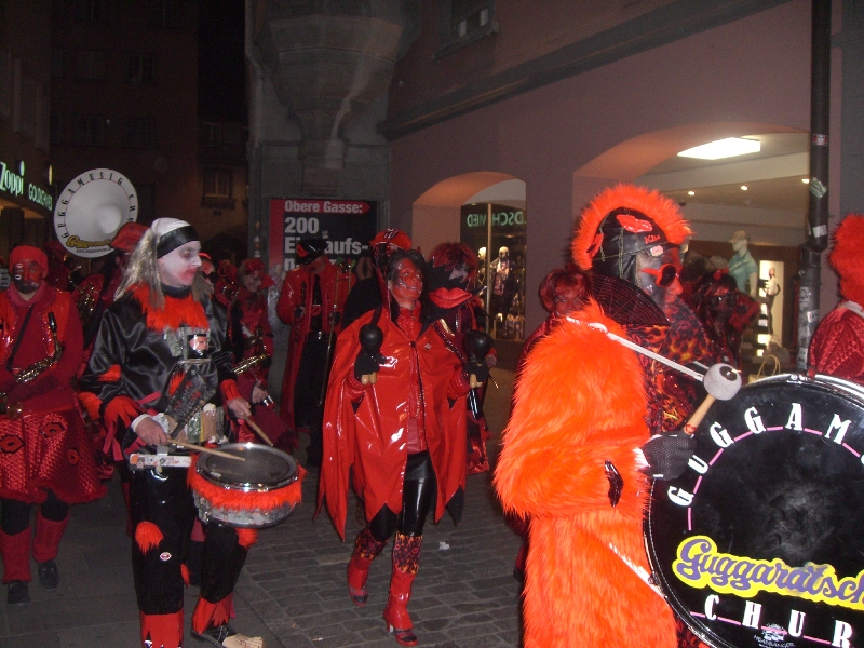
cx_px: 432
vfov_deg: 37.7
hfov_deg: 49.0
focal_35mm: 38
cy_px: 324
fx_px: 948
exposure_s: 1/60
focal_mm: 6.2
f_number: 2.7
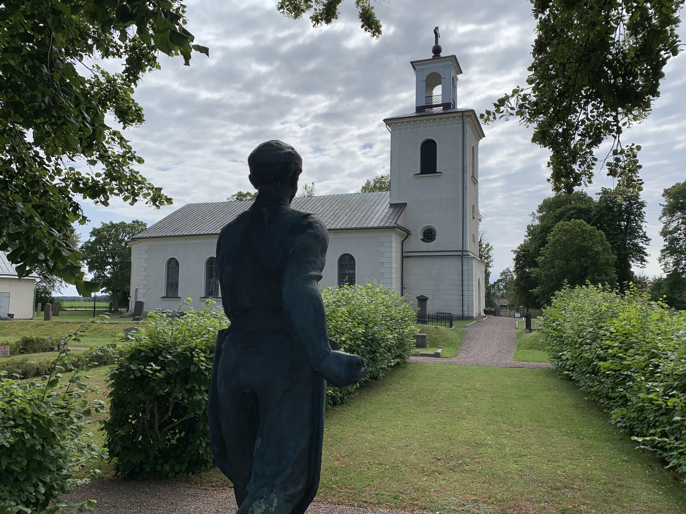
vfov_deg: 53.1
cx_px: 343
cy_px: 257
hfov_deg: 67.3
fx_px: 515
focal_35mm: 26
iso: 25
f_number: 1.8
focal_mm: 4.25
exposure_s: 1/3788
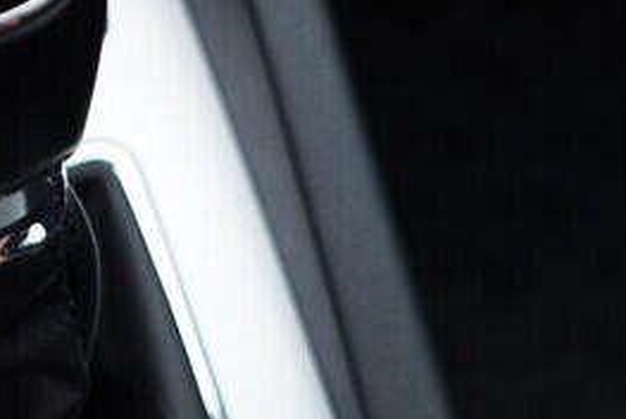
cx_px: -10
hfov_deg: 14.4
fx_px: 2437
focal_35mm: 140
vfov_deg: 9.8
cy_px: 261
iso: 125
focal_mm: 24
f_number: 2.8
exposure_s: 1/40
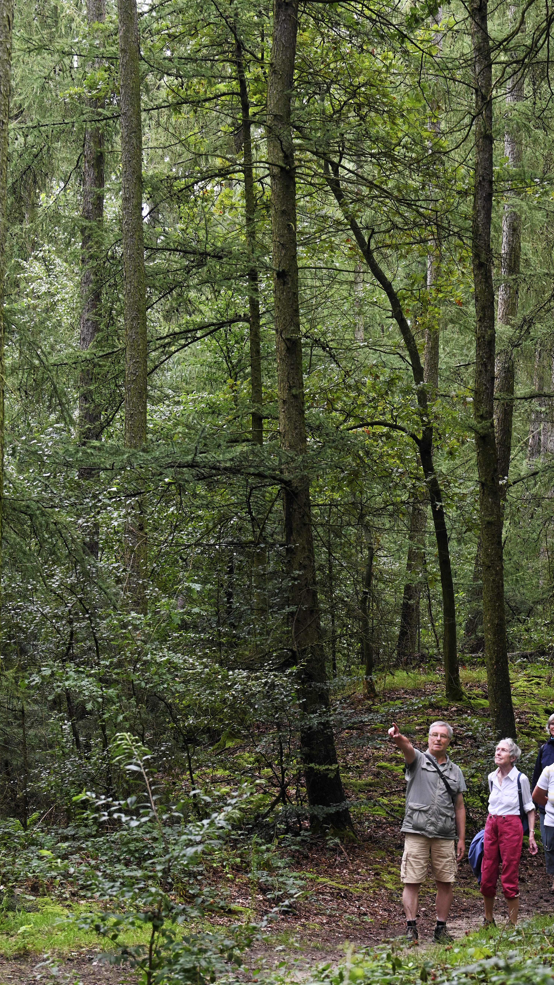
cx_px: 503
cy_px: 528
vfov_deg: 16.9
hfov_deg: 9.5
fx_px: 3316
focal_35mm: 127
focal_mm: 78
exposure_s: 1/200
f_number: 4.5
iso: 1000
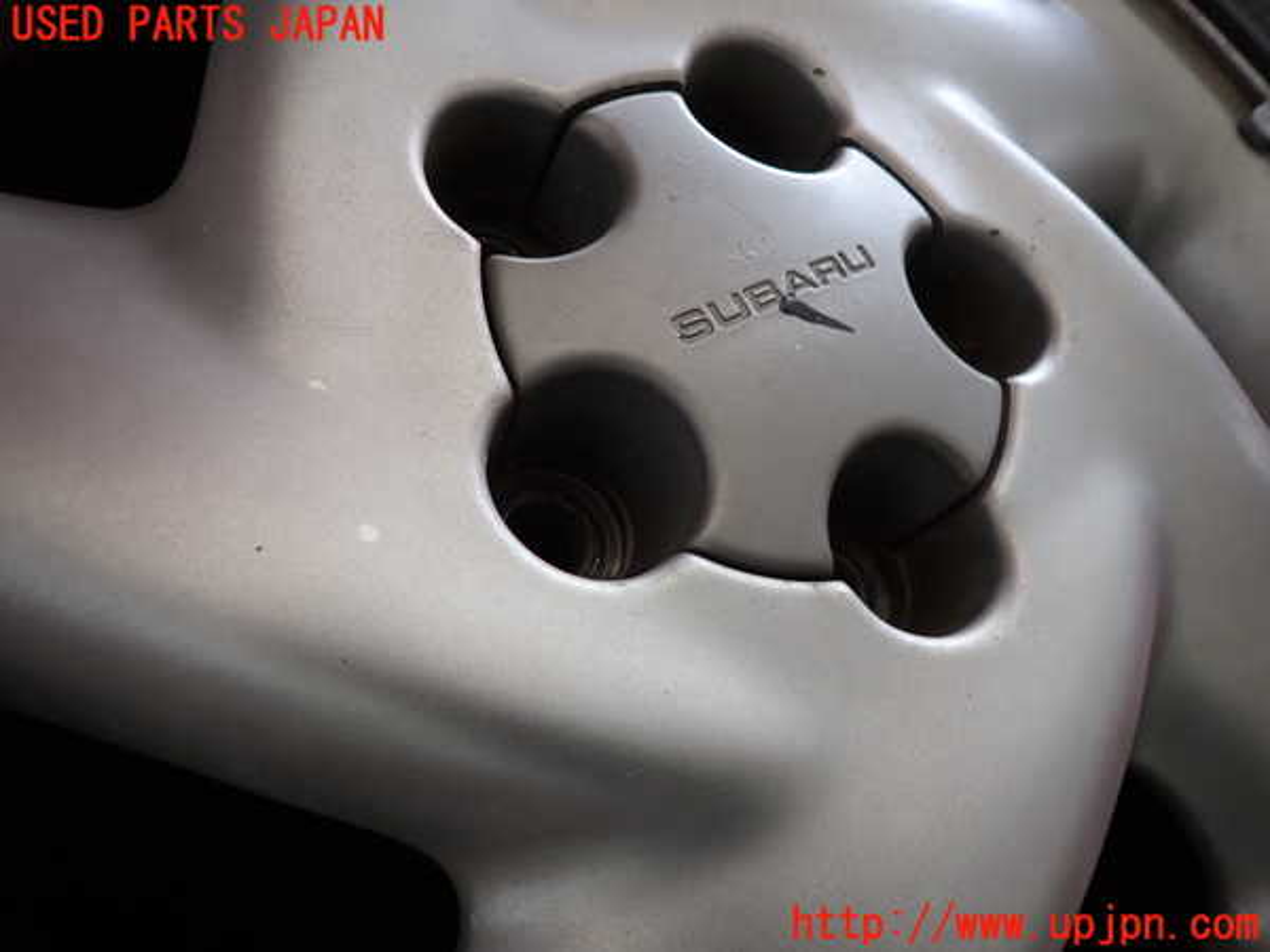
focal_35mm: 25
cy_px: 476
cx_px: 635
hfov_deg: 69.4
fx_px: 917
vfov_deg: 54.9
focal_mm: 4.5
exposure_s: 1/60
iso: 160
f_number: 2
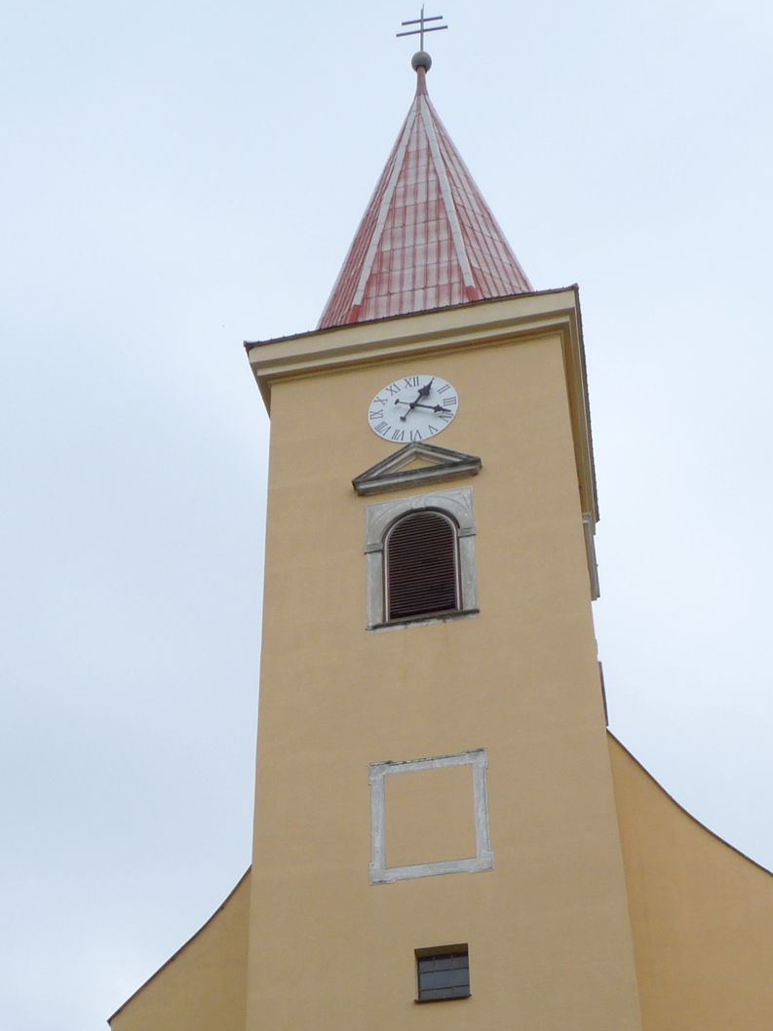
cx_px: 413
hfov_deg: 29.7
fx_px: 1460
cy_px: 900
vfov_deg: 36.8
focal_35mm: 49
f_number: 5.6
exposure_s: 1/250
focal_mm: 4.9
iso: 100
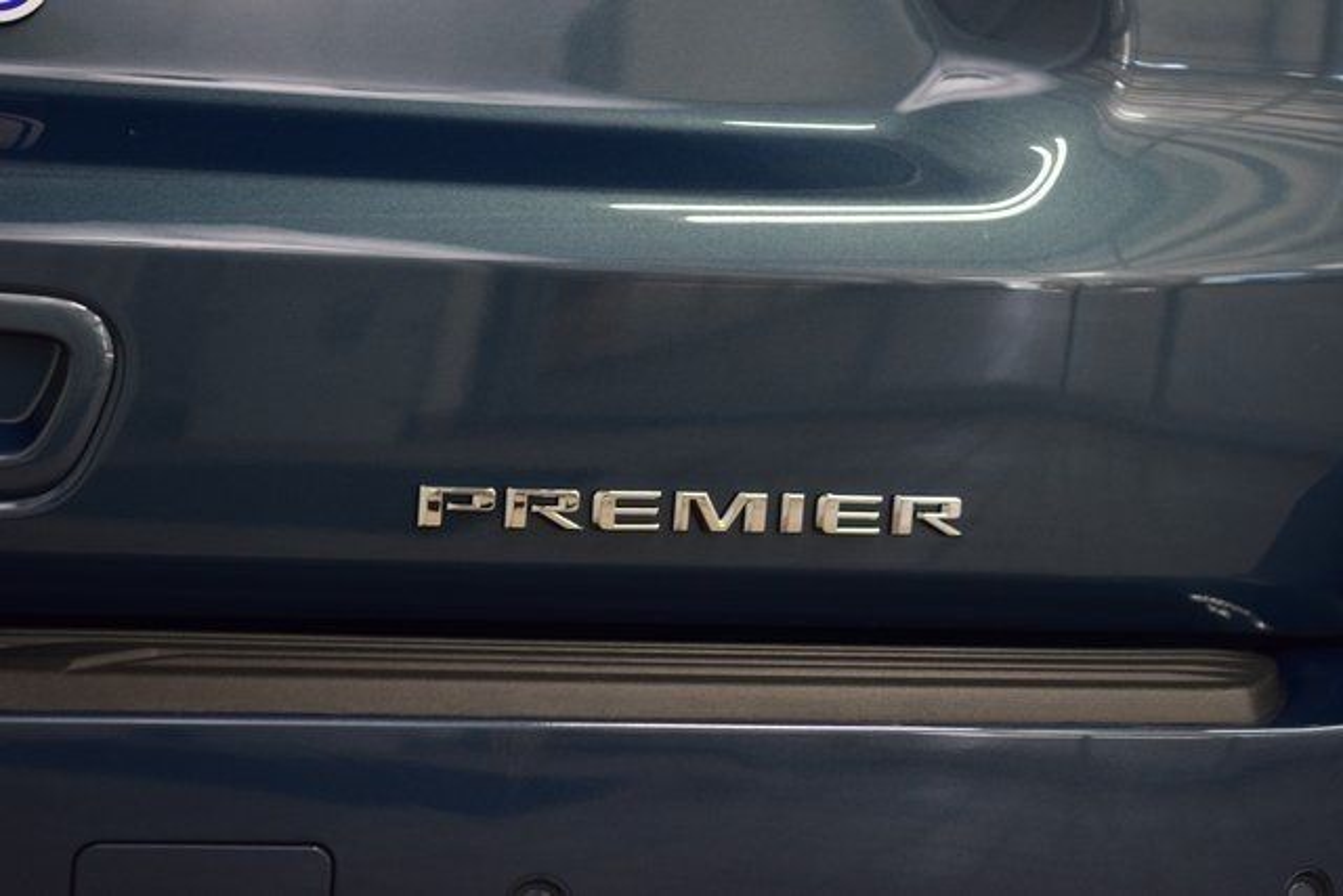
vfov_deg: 13.0
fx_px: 3918
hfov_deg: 19.5
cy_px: 448
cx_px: 672
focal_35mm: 105
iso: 1600
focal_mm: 70
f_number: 4
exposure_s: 1/125
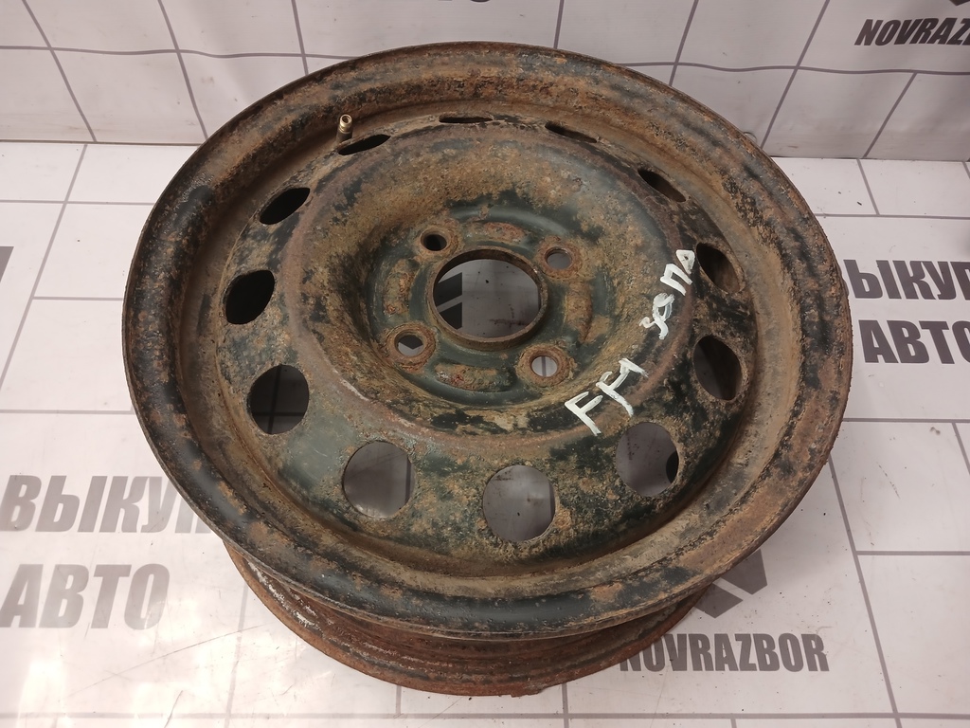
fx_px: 757
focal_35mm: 27
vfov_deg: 51.4
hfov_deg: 65.3
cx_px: 485
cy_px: 364
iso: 200
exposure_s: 1/50
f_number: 1.8
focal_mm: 4
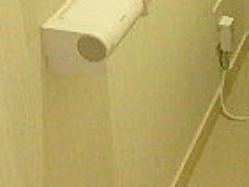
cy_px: -192
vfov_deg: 13.3
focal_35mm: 95
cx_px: 298
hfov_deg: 19.4
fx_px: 684
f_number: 3.5
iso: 800
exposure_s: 1/30
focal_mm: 3.7
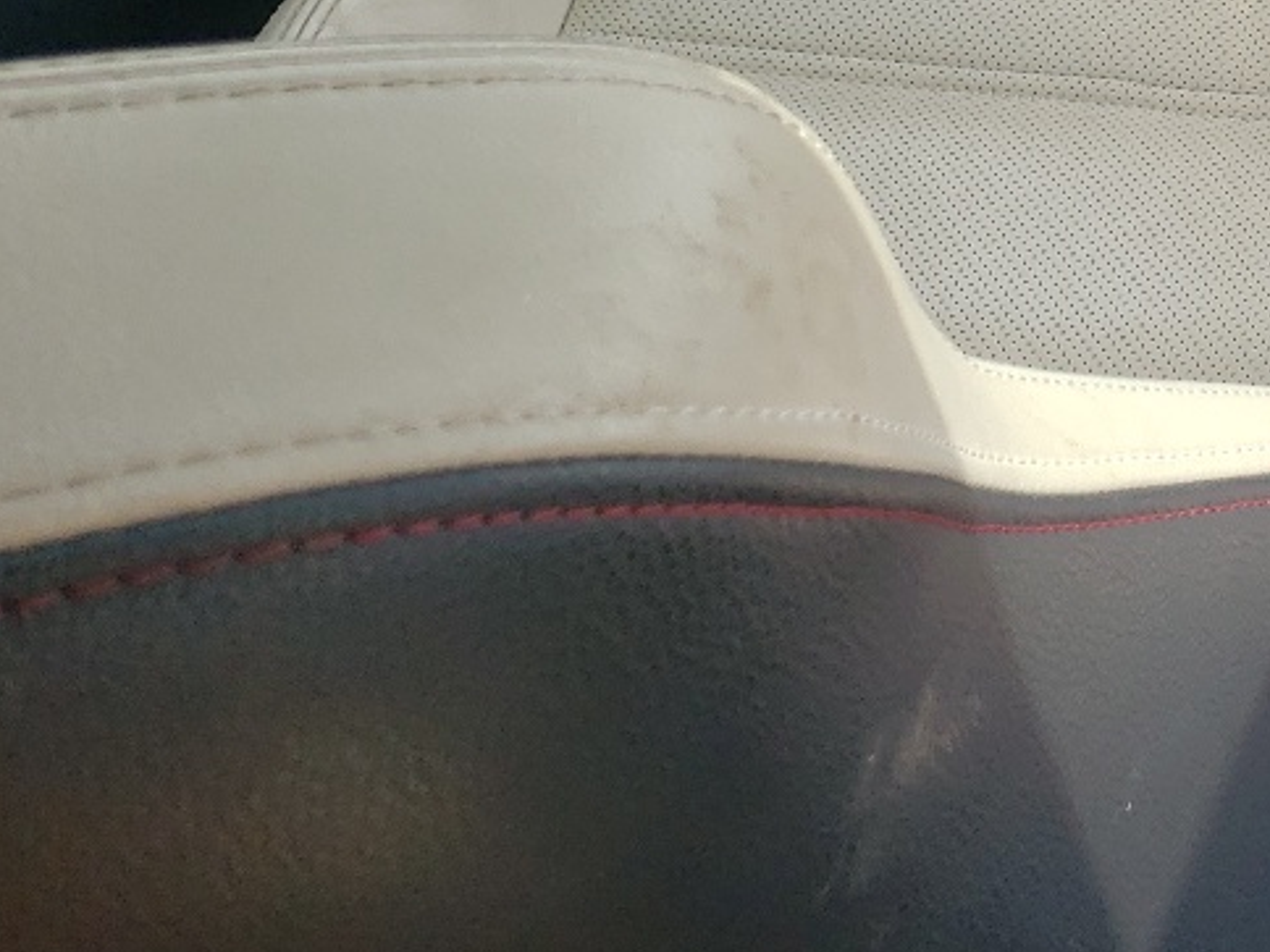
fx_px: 3155
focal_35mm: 86
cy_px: -338
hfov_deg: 19.7
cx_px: 1908
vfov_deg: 16.1
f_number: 1.5
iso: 50
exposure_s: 1/385
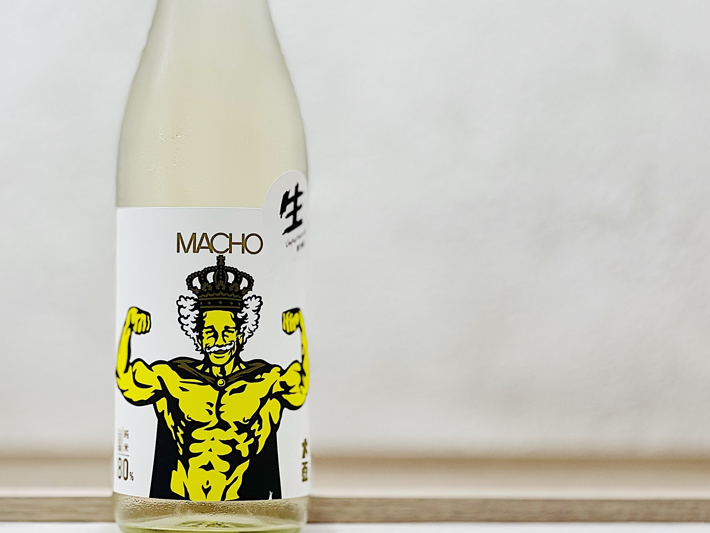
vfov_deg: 16.7
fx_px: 1805
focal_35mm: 88
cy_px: 141
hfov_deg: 22.1
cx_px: 206
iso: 50
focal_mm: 6
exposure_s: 1/100
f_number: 2
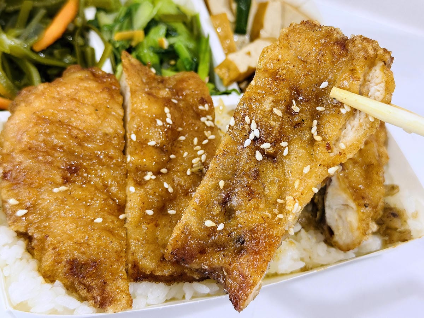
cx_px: 212
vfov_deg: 30.3
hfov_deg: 39.7
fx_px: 588
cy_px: 159
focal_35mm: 48
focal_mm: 6.86
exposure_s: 1/60
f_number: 1.78
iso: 80
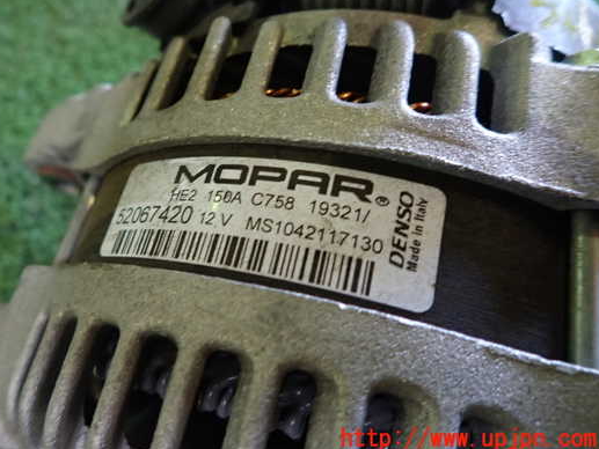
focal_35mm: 29
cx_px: 255
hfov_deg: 61.4
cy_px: 193
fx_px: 502
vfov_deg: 48.1
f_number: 2
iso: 320
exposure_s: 1/30
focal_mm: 4.5
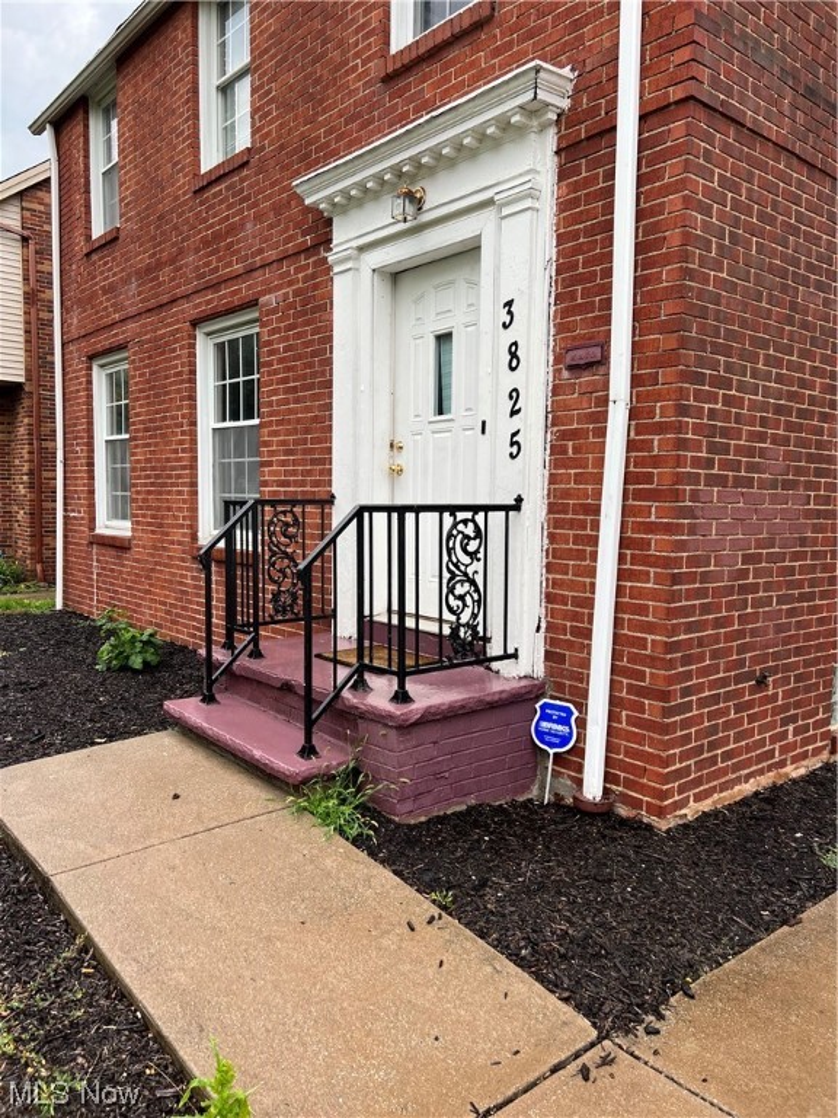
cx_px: 419
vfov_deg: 67.3
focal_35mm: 26
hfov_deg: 53.1
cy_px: 559
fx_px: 839
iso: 64
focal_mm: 5.7
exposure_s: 1/121
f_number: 1.5
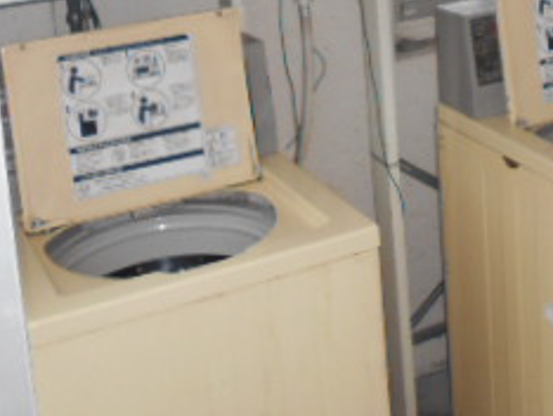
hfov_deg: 26.9
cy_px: -57
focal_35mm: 71
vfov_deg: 19.7
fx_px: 1135
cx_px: 430
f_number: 3.2
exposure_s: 1/25
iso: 200
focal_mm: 4.6
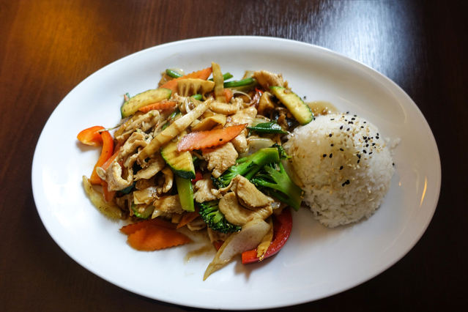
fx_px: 312
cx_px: 234
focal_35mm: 24
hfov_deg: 73.7
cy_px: 156
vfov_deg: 53.1
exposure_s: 1/30
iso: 320
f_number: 1.8
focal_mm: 8.8
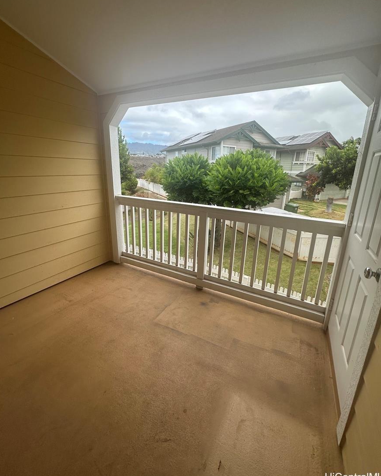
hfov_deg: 84.1
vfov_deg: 96.6
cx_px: 193
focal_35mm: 15
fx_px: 211
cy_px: 220
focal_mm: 2.22
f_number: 2.2
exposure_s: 1/651
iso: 40
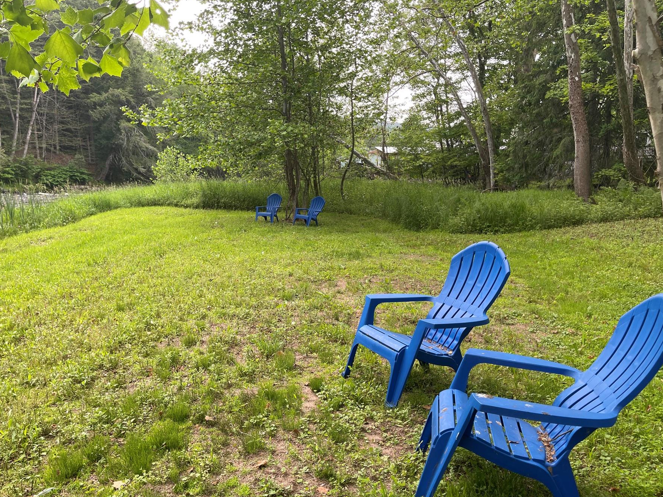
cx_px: 292
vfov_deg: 48.1
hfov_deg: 61.5
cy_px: 283
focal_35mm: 29
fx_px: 555
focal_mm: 5.1
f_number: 1.6
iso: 32
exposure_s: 1/217
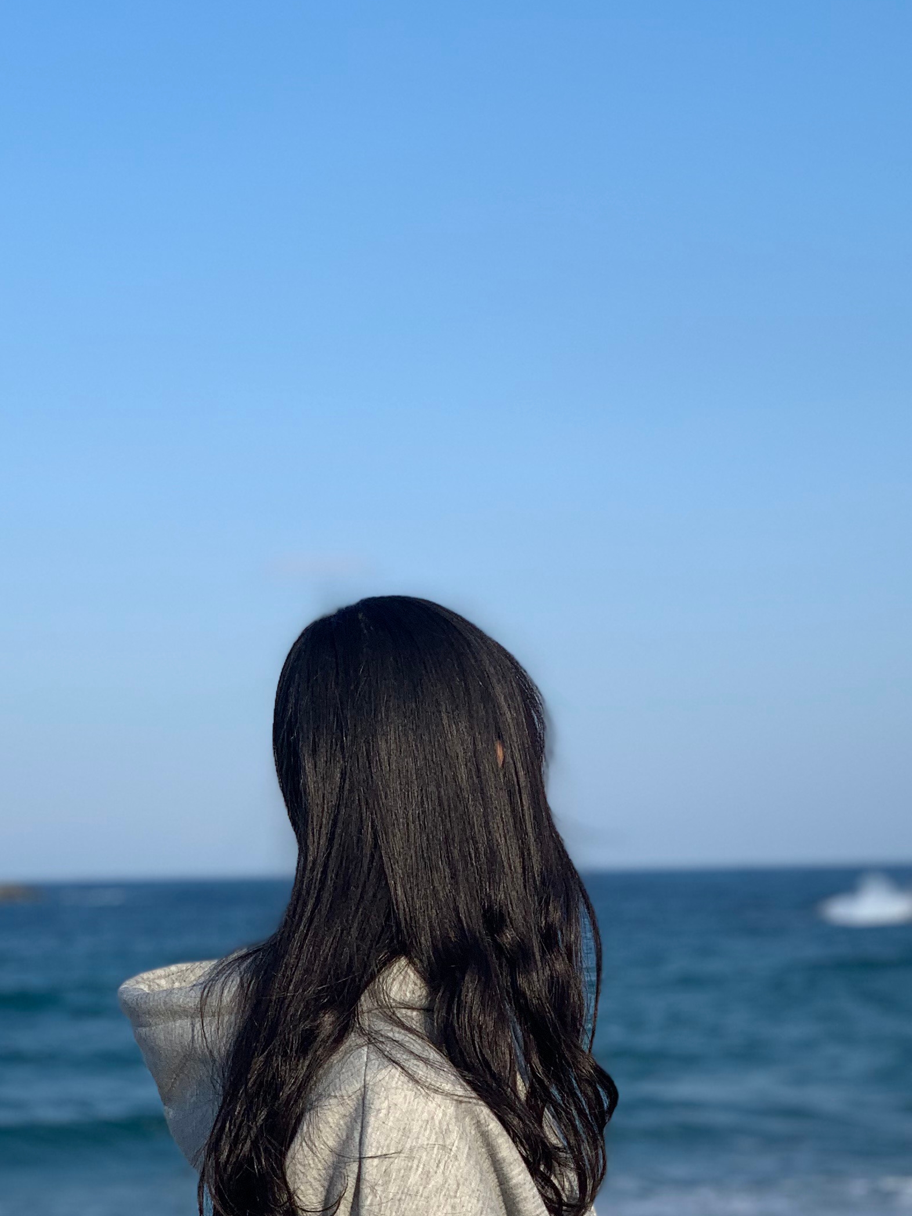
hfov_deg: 14.8
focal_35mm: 100
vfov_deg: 19.6
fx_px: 3514
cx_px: 529
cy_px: 483
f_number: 2.4
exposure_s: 1/826
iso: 16
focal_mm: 6
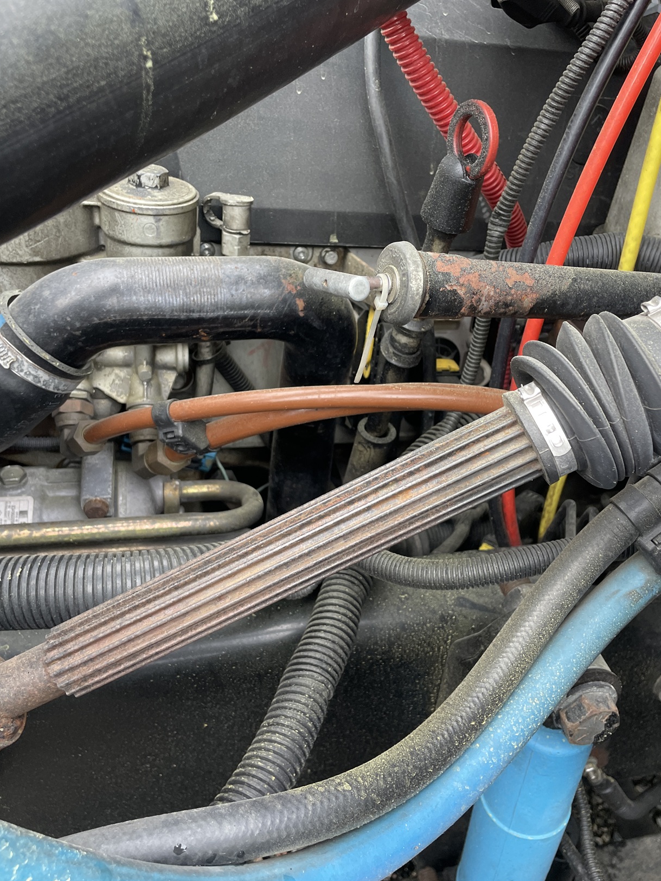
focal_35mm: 29
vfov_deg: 61.6
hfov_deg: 48.2
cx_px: 361
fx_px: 739
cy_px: 413
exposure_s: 1/121
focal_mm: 4.2
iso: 80
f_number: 1.6
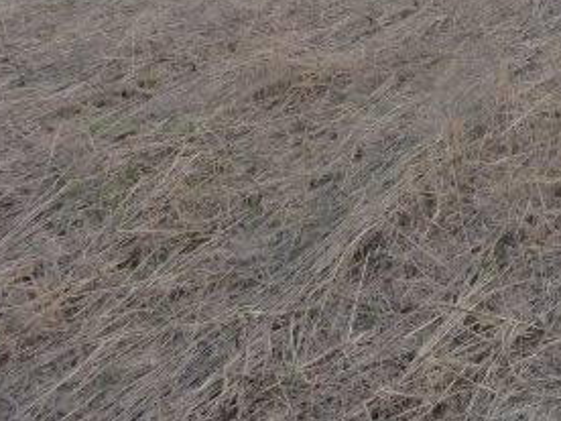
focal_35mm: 65
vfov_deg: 21.5
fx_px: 1053
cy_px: -28
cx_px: 496
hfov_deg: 28.7
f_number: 3.3
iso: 160
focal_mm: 4.7
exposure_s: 1/400
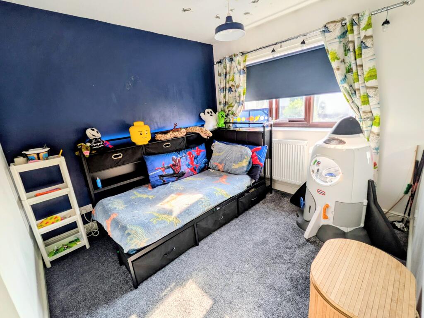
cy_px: 159
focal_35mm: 14
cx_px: 212
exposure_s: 1/226
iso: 49
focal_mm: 1.83
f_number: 2.2
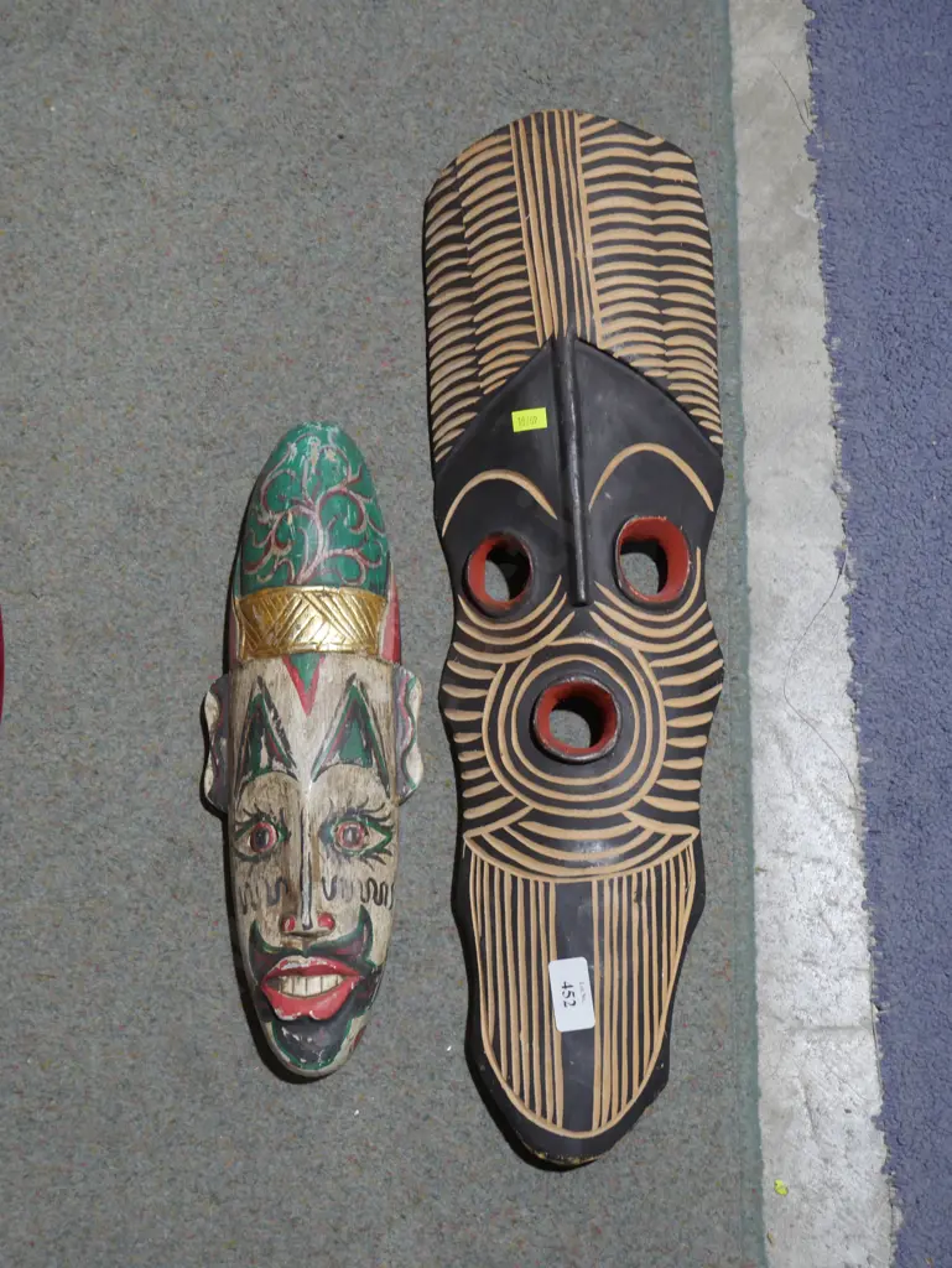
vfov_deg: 32.2
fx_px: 2198
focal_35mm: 60
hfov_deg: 24.4
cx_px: 476
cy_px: 634
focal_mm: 30
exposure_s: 1/60
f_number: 5.4
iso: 640
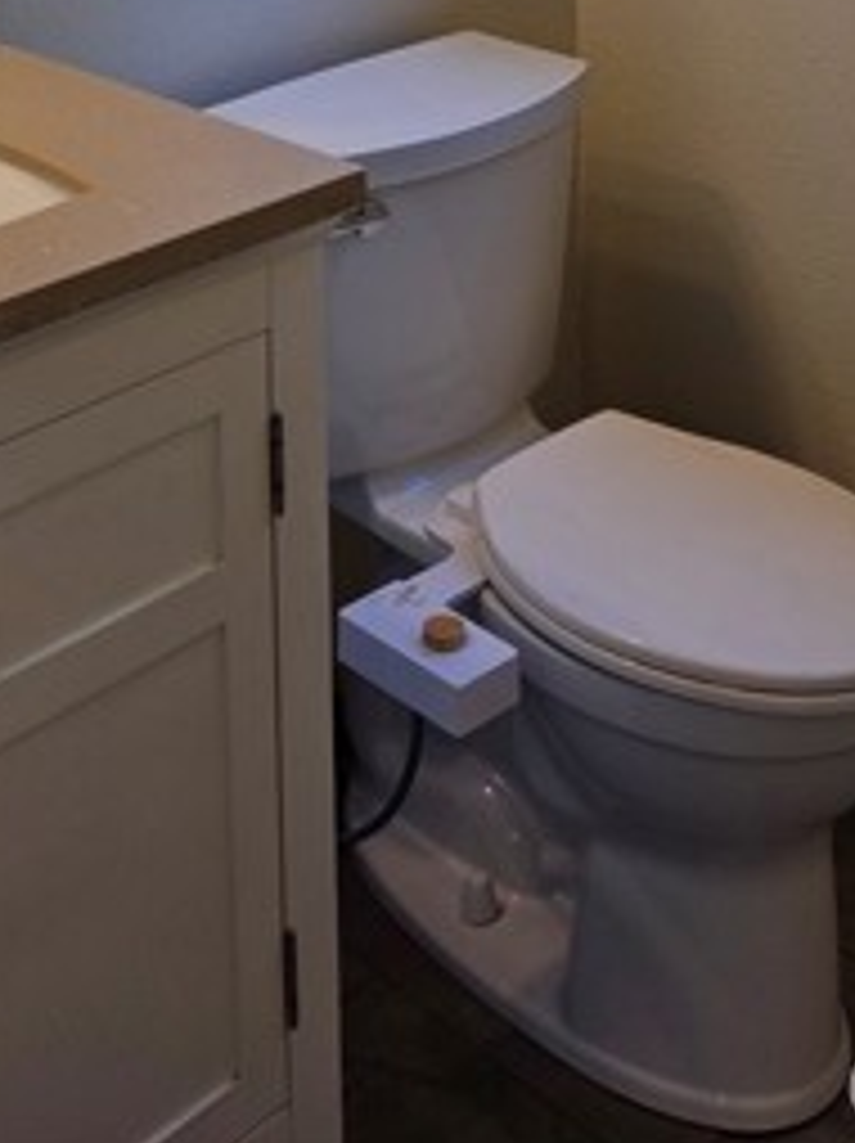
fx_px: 1913
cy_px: -288
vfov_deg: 28.2
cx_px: 333
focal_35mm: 58
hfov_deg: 25.1
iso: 40
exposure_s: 1/120
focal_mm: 5.4
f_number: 1.8
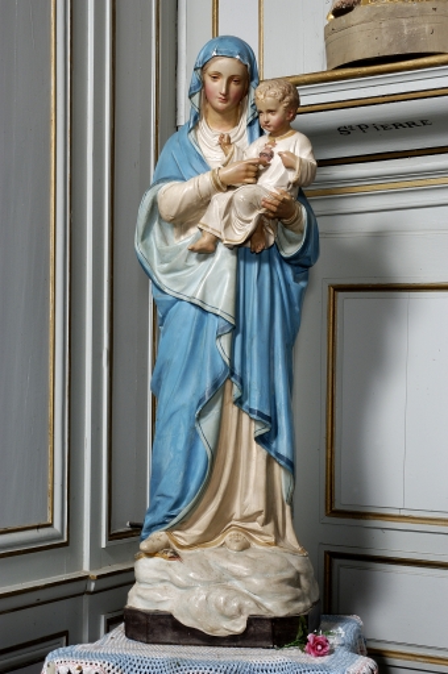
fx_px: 1263
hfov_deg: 20.1
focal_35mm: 68
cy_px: 337
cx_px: 224
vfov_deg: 29.9
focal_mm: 45
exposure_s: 1/60
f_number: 20
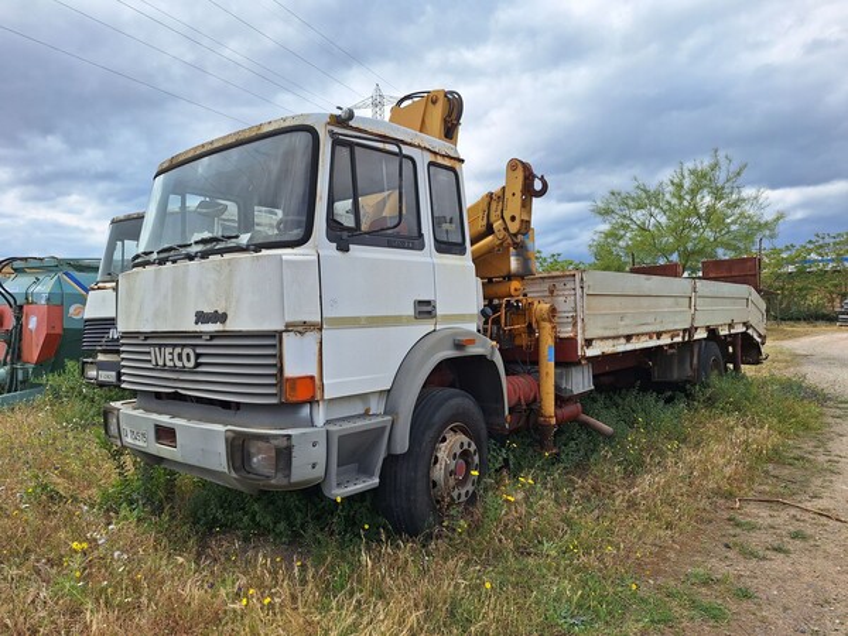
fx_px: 563
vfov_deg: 58.9
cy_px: 318
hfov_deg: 73.9
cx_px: 424
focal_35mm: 23
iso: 40
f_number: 1.8
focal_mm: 5.54
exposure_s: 1/3484
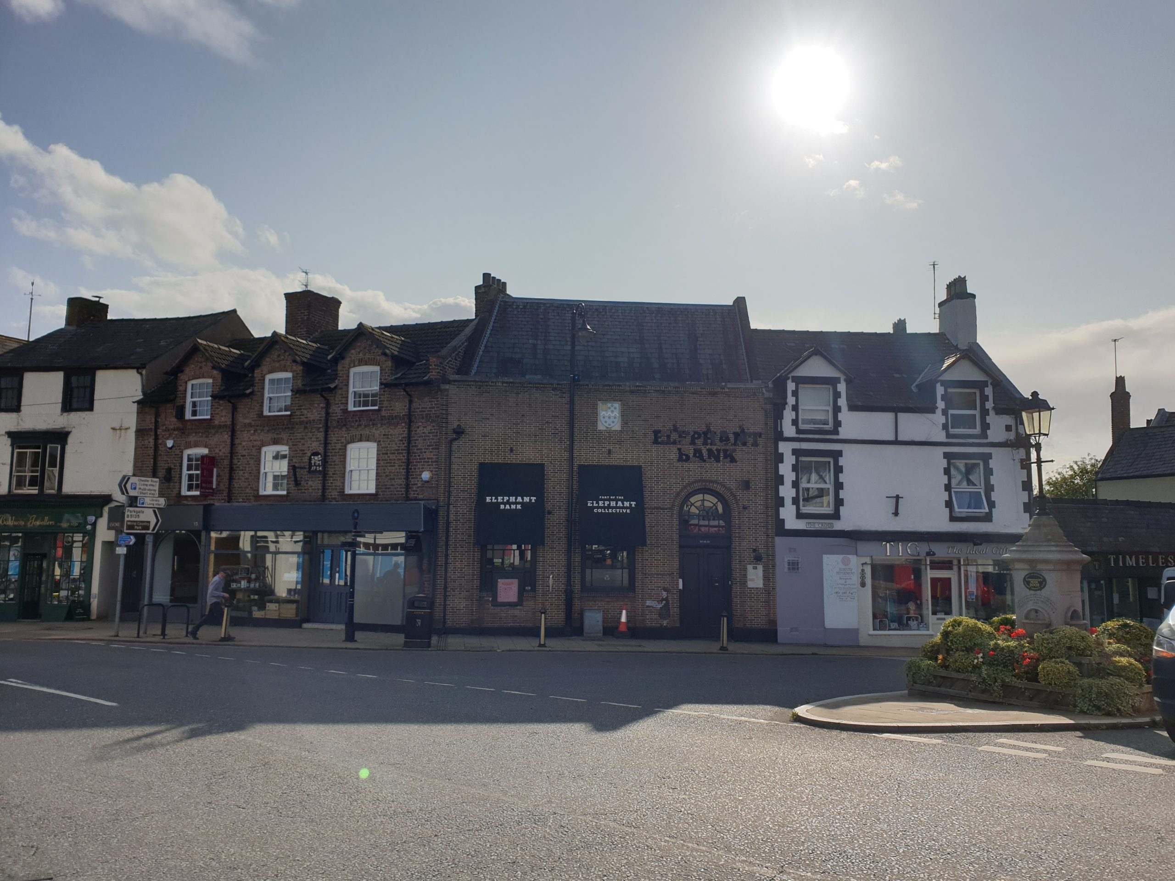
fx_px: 883
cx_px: 588
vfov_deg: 53.1
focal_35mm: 26
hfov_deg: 67.3
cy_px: 440
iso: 50
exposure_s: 1/2695
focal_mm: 4.3
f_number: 2.4
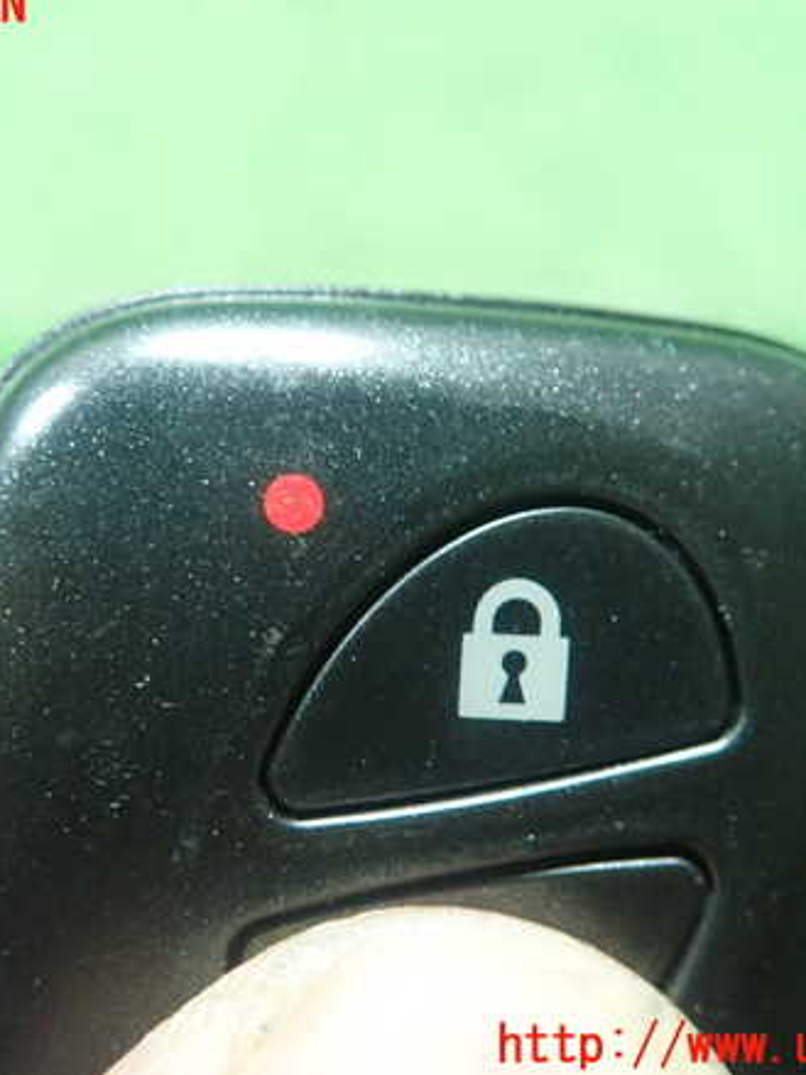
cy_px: 526
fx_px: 1273
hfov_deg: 35.0
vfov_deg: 45.8
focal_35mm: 41
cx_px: 316
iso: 800
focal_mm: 5.5
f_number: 2.3
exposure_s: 1/60
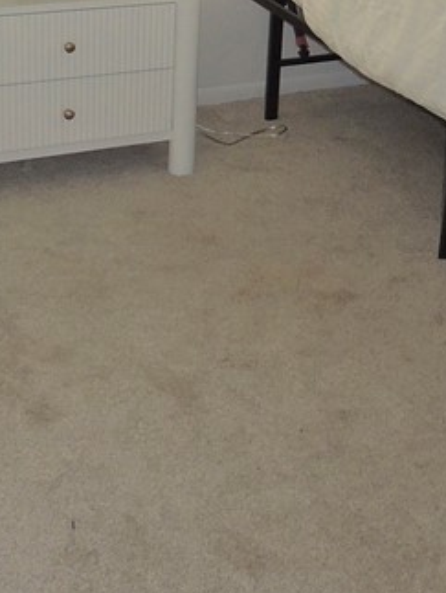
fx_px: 1303
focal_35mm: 76
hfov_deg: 18.7
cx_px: 486
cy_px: 44
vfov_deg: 24.8
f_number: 3
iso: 400
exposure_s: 1/40
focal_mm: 4.3
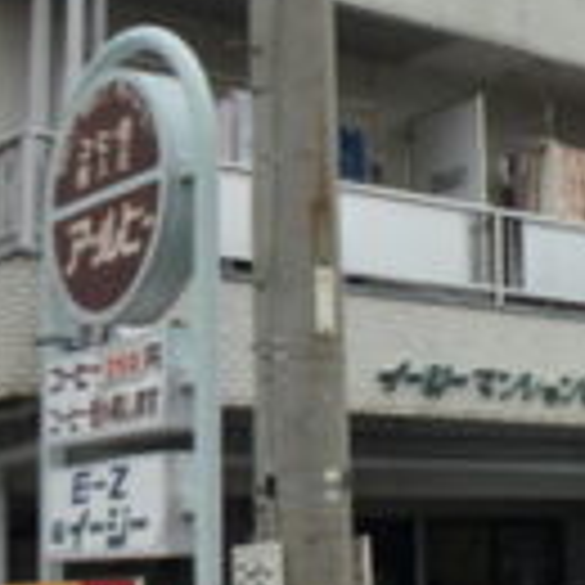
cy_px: 261
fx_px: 2256
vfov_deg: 14.8
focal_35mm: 118
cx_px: 522
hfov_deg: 14.6
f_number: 2.2
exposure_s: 1/574
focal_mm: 4.15
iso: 25
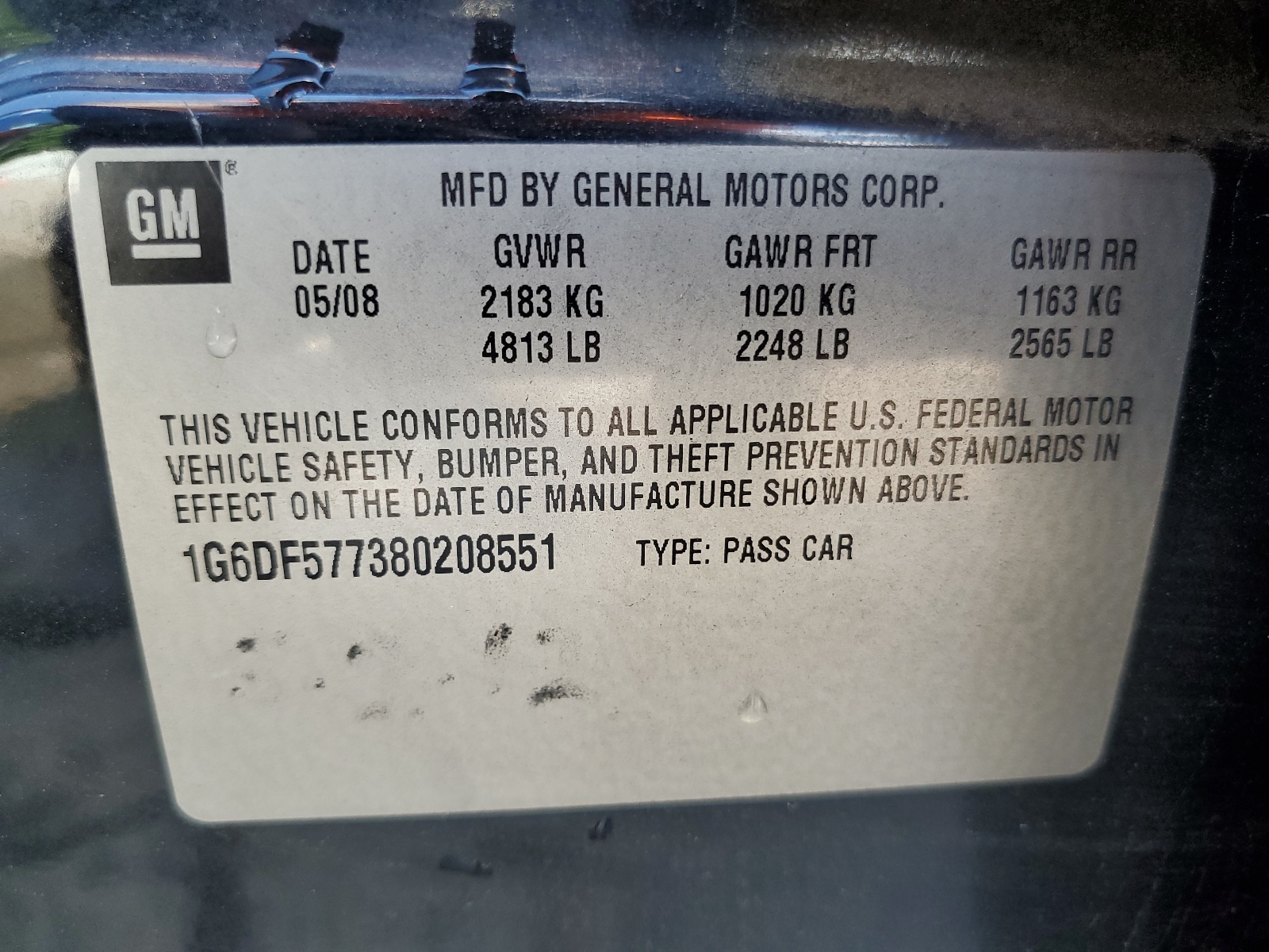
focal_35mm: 26
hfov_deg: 67.3
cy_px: 476
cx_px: 634
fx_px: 953
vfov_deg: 53.1
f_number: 1.5
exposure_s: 1/120
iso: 62
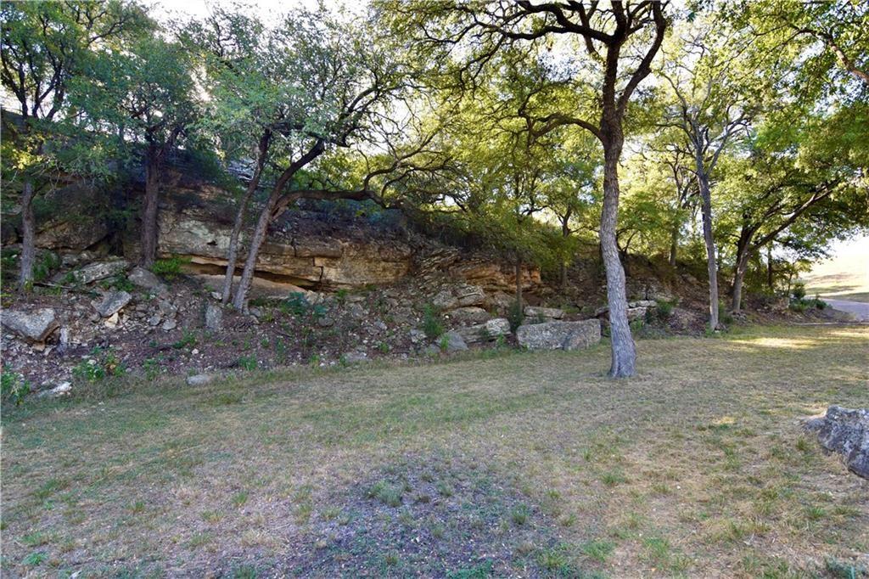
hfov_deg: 95.0
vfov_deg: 72.0
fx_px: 398
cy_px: 290
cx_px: 434
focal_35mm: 16
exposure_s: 1/125
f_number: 5.6
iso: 360
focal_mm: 11
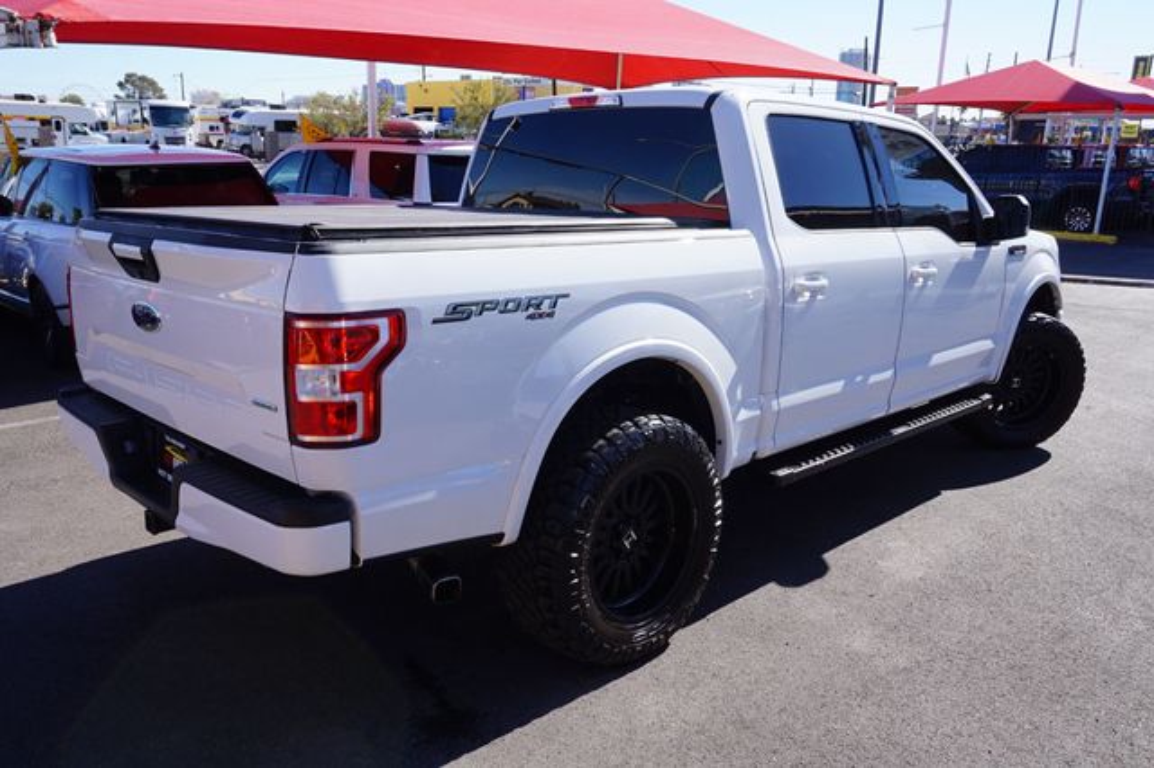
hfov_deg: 62.0
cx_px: 577
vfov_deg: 43.6
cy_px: 384
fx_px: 961
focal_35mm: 30
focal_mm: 20
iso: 100
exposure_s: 1/100
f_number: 11
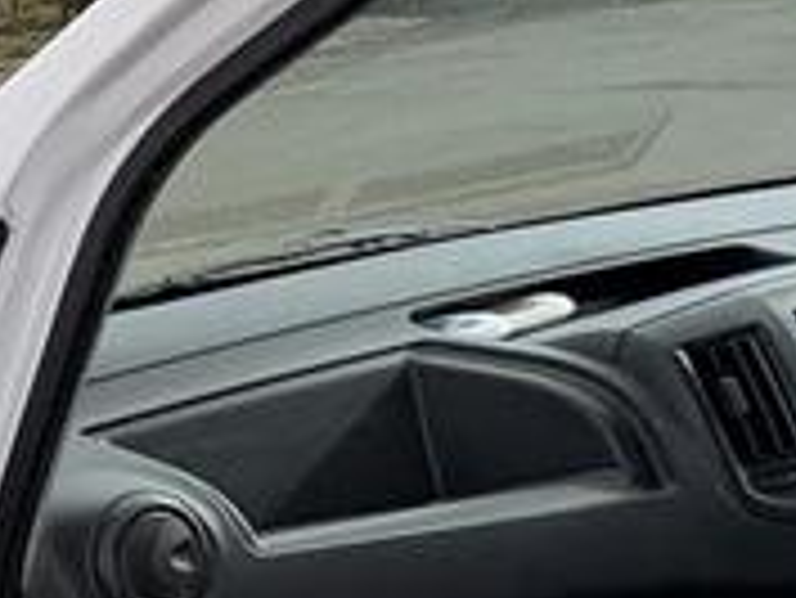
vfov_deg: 19.8
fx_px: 1634
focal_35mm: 71
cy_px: 670
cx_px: -800
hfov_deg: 18.2
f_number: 2.2
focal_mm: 2.22
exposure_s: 1/294
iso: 40
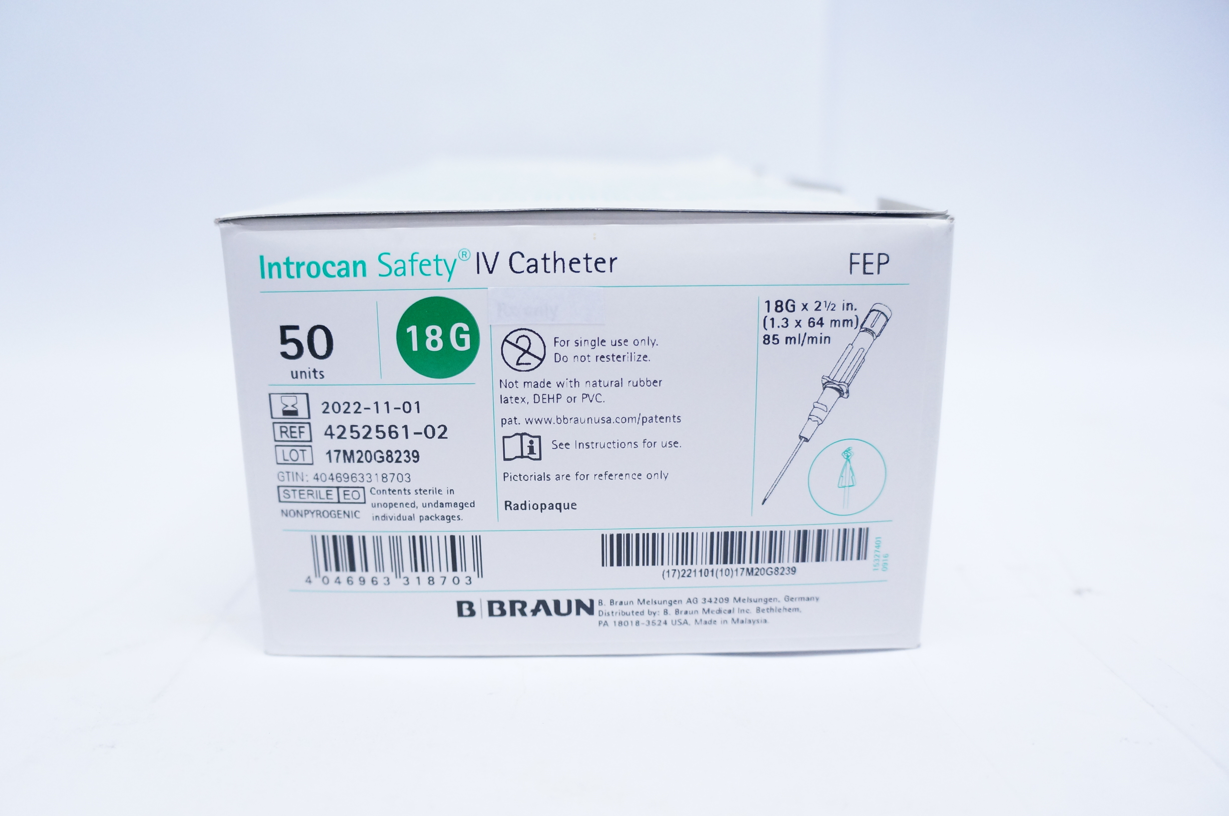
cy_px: 408
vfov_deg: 45.6
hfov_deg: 64.6
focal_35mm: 28
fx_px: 972
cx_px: 614
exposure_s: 1/250
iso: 1600
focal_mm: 19
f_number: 3.5
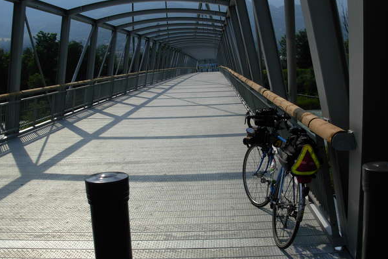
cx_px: 194
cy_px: 127
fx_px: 431
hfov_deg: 48.5
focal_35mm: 40
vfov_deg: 33.4
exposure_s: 1/1448
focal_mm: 6.3
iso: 79
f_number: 4.9
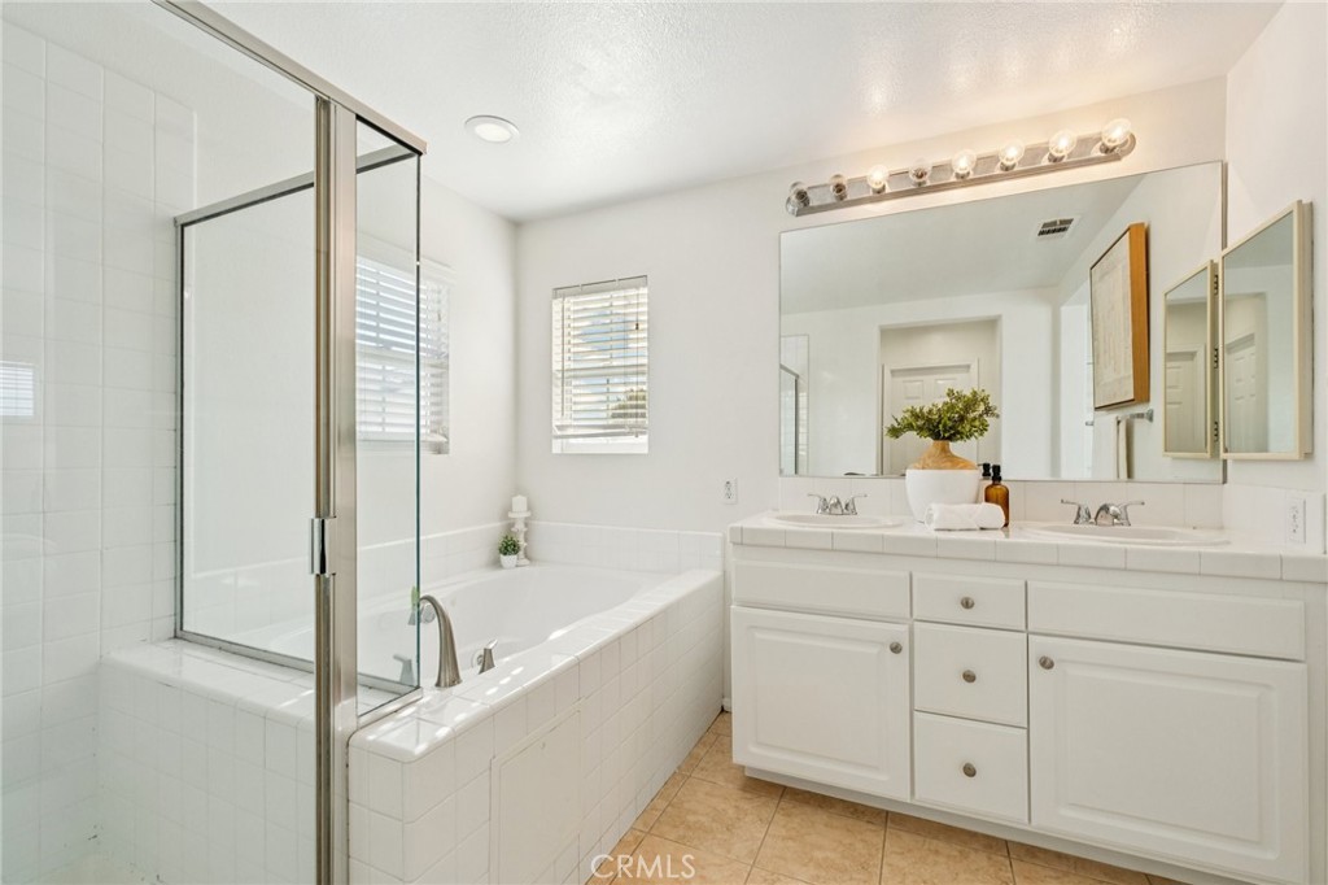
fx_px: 553
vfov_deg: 77.3
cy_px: 442
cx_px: 664
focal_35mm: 15
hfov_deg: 100.4
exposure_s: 1/50
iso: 400
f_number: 8
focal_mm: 10
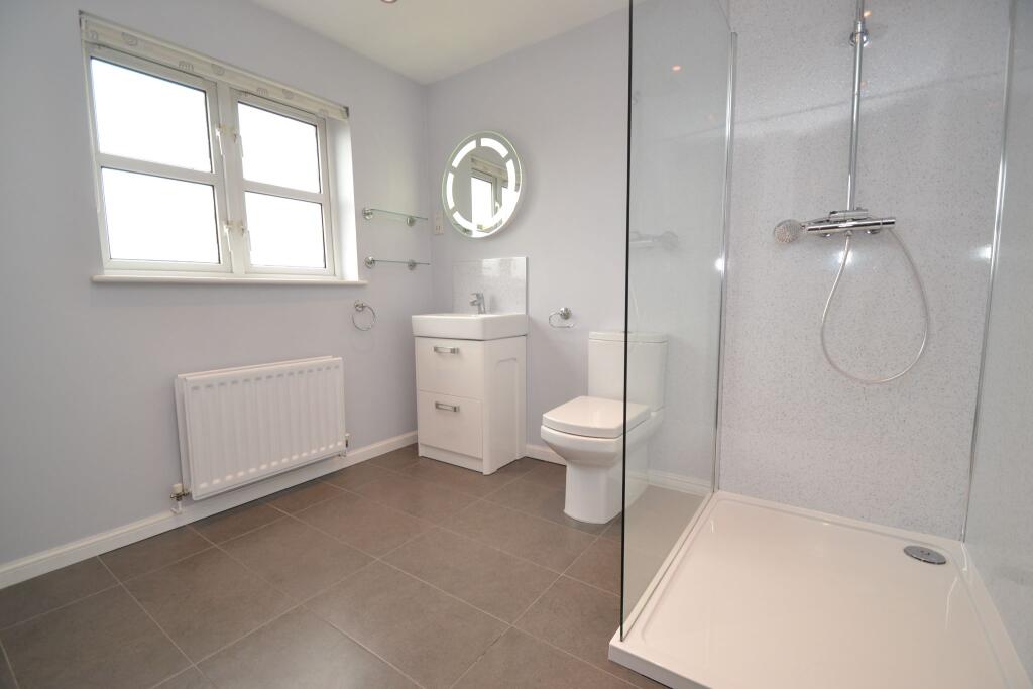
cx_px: 516
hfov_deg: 100.4
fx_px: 430
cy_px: 344
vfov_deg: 77.3
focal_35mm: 15
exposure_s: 1/60
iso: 400
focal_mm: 10
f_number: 4
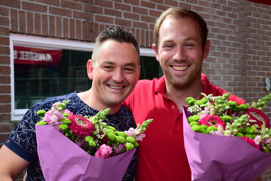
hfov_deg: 31.9
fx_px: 474
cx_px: 136
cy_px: 90
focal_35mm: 63
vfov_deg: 21.6
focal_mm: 42
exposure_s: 1/250
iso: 400
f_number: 10
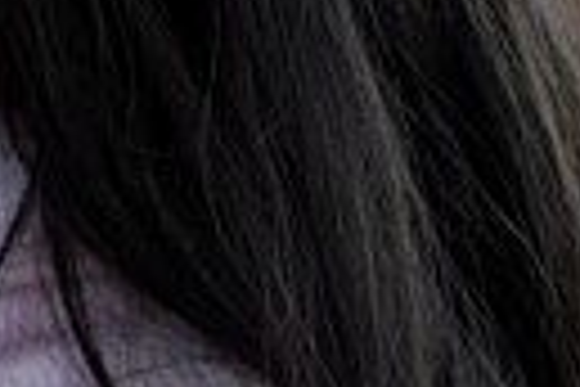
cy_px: 378
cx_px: -611
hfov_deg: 1.5
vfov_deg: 1.0
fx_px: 22425
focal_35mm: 1392
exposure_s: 1/250
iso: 1250
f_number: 4
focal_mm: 200
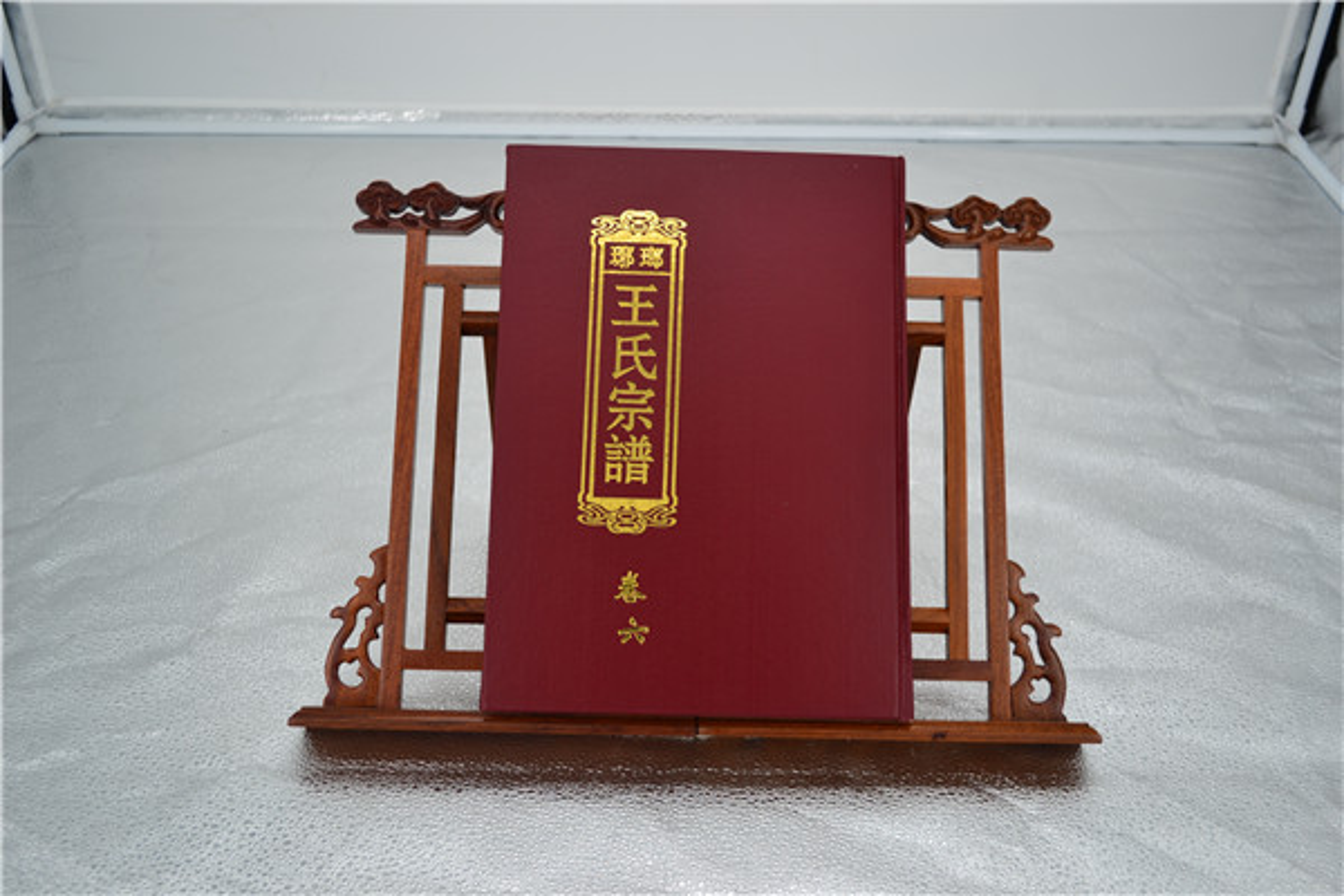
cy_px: 448
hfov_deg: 53.1
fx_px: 1344
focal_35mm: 36
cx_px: 672
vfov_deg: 36.9
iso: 100
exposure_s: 1/60
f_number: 4
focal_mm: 24
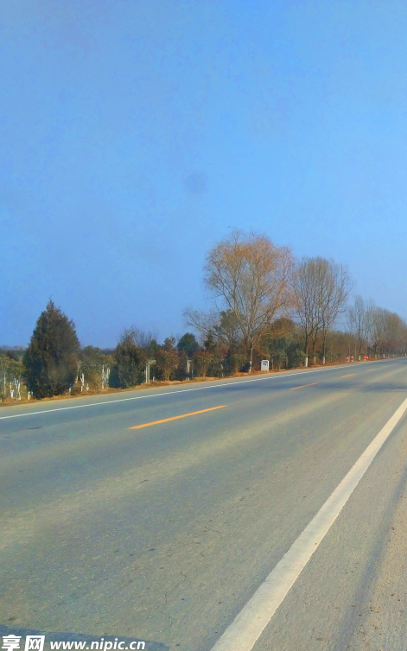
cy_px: 328
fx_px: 639
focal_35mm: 36
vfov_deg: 54.0
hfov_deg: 32.5
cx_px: 405
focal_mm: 4.28
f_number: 1.75
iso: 100
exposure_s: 1/2624
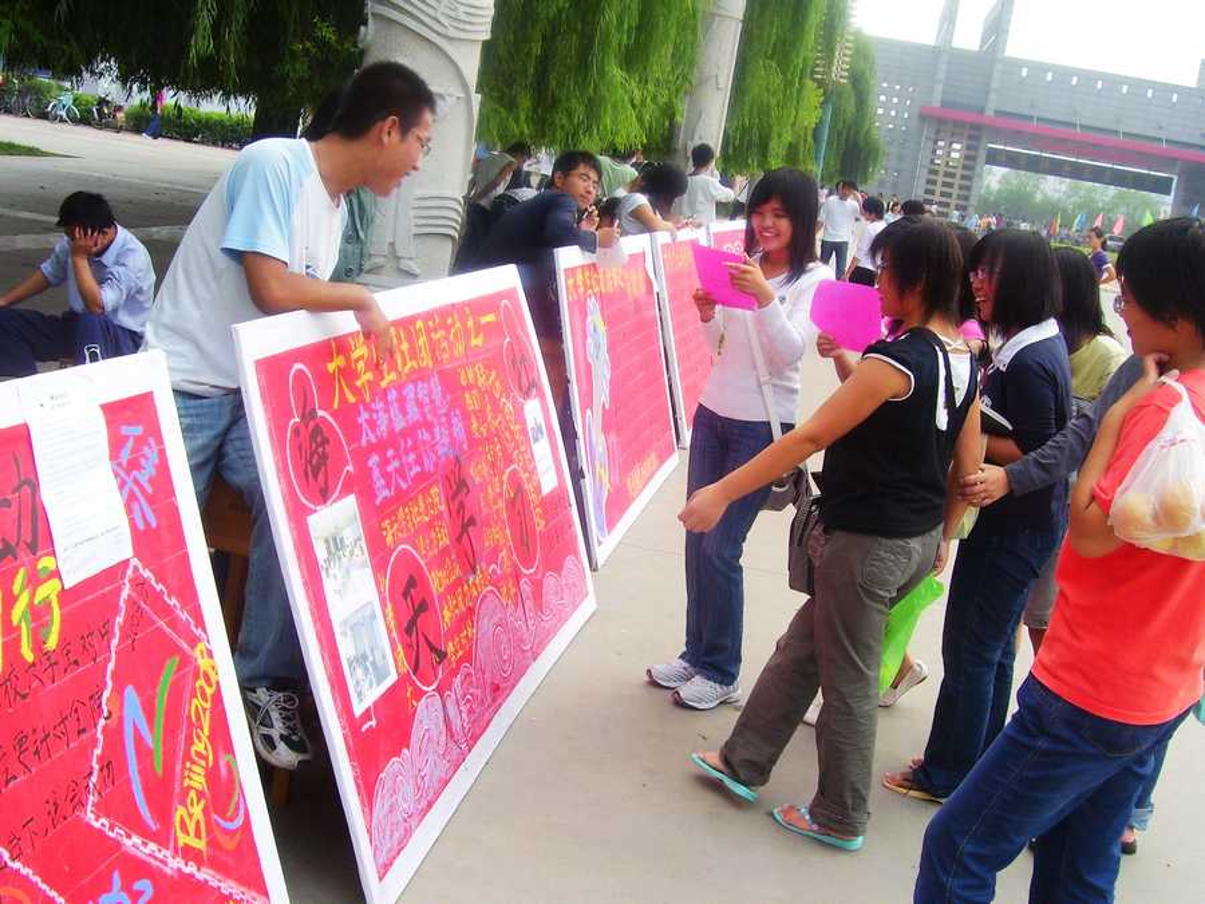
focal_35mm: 42
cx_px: 602
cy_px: 452
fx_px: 1462
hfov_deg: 44.8
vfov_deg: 34.3
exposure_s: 1/250
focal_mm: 7
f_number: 5.6
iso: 80
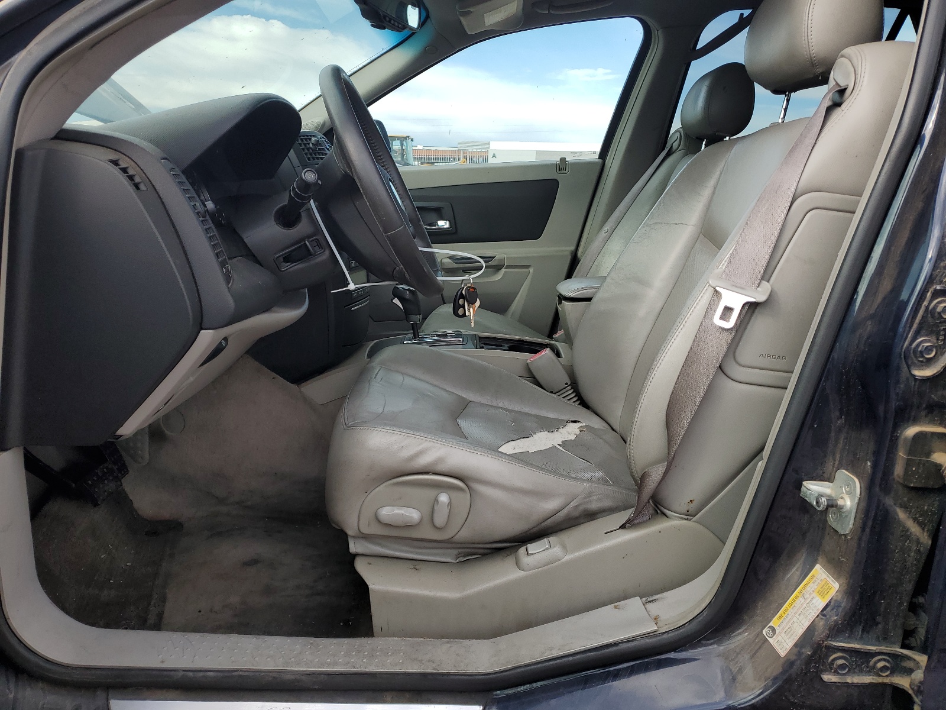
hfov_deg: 67.3
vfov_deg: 53.1
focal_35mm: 26
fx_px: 711
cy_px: 355
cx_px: 473
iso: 50
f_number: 1.5
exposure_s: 1/1111
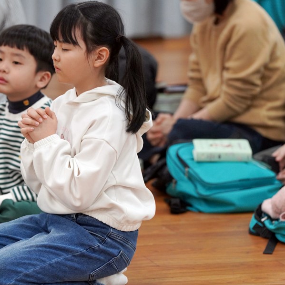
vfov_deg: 6.8
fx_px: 2385
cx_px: 96
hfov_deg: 6.8
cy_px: 142
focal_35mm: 256
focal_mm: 200
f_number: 4
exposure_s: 1/250
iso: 2500
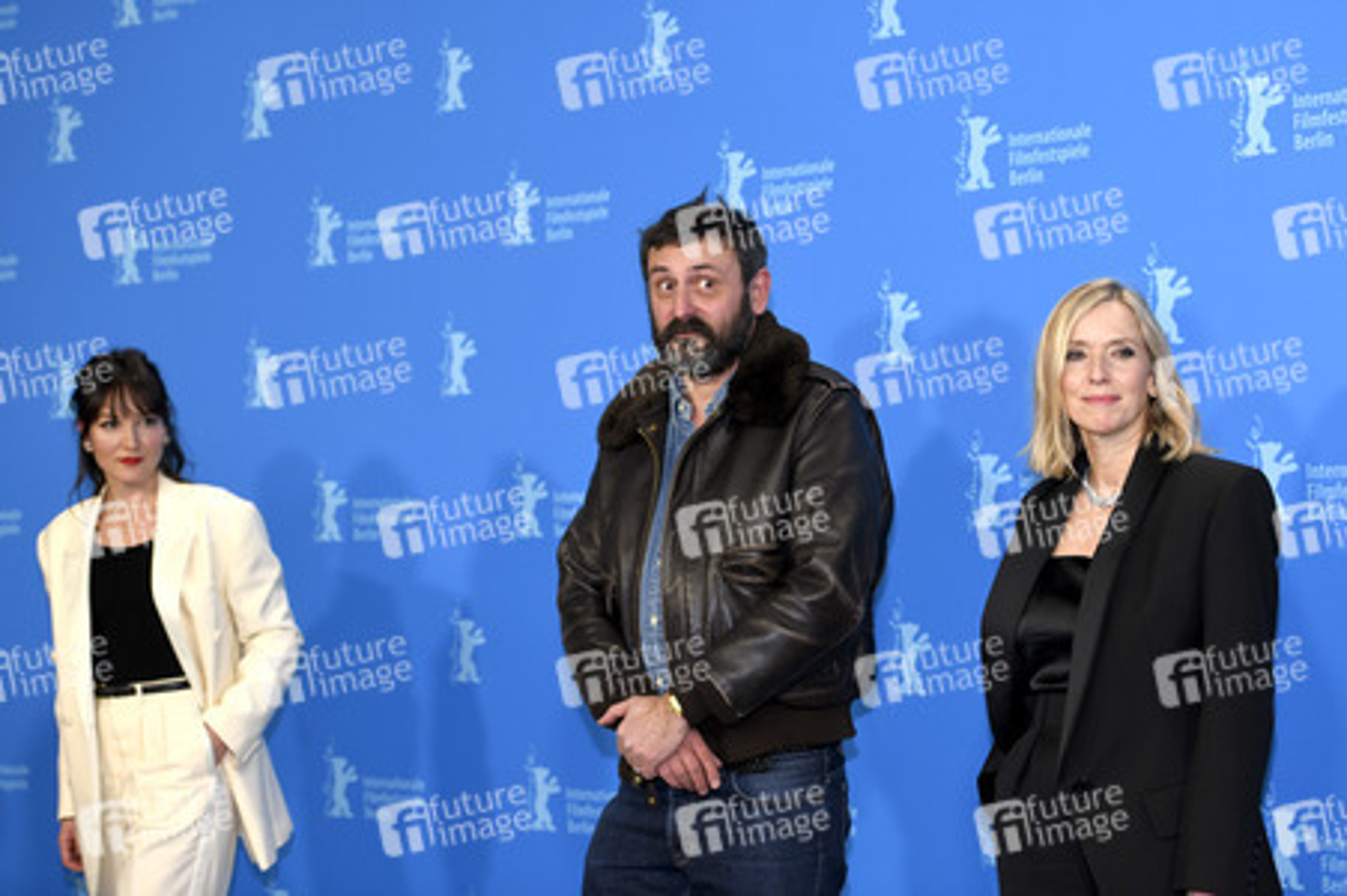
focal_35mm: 70
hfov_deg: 28.9
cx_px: 674
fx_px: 2617
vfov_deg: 19.4
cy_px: 448
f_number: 3.5
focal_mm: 70
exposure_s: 1/320
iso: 640
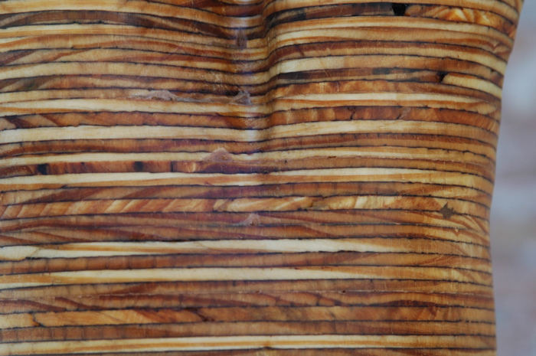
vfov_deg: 10.7
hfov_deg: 16.1
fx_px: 1896
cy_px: 178
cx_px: 268
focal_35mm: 128
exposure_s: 1/125
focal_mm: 85
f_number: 6.3
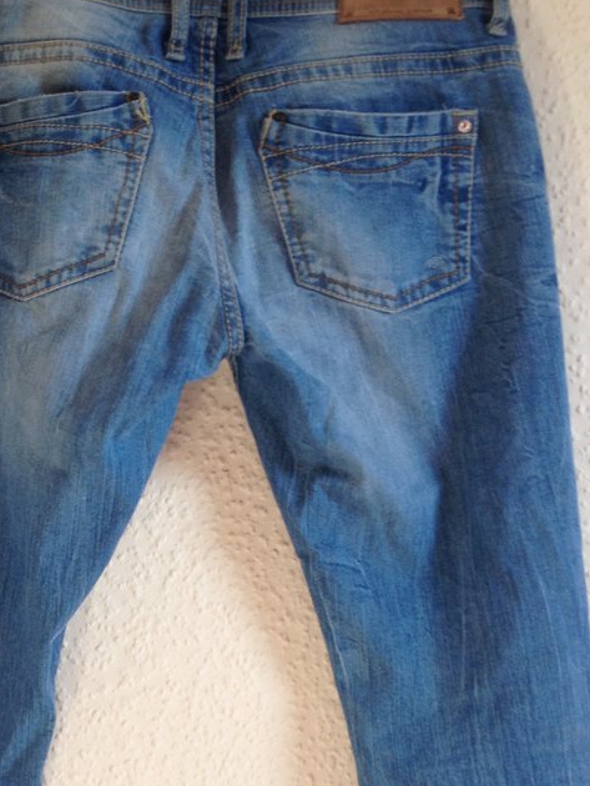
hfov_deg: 19.8
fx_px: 1681
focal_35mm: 74
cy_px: 657
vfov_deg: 25.7
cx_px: 176
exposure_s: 1/30
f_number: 2.4
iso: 50
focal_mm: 4.28
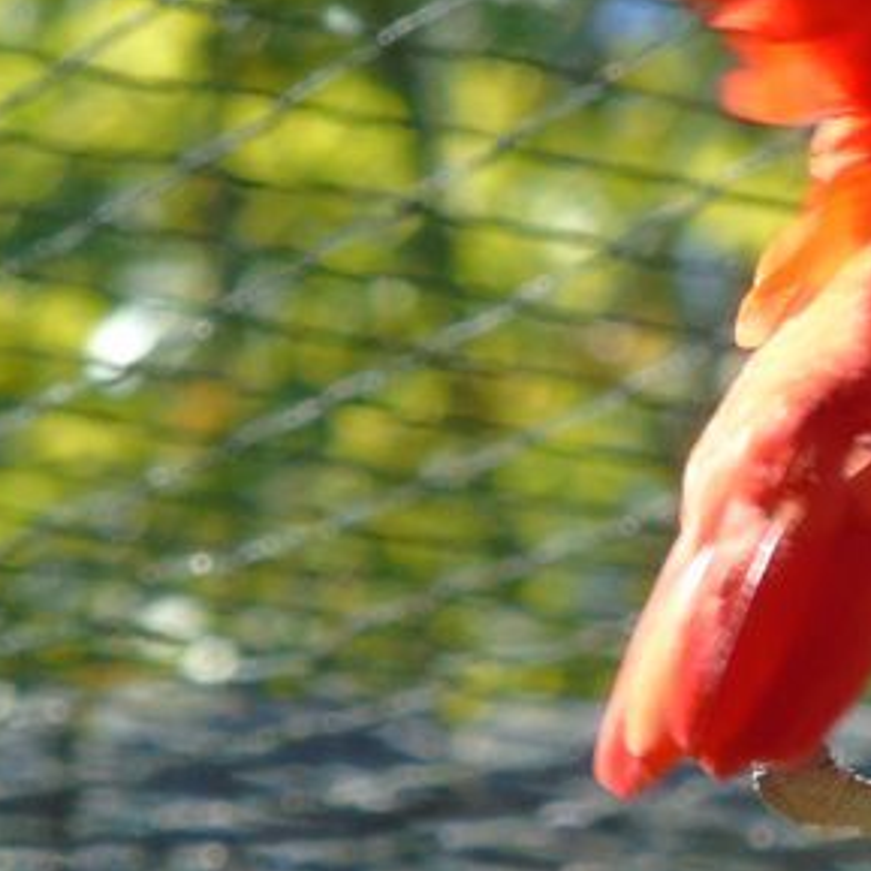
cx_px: 1270
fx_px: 49135
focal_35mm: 1726
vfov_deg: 1.0
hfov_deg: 1.0
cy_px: 565
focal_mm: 112
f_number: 5.8
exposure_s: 1/160
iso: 80
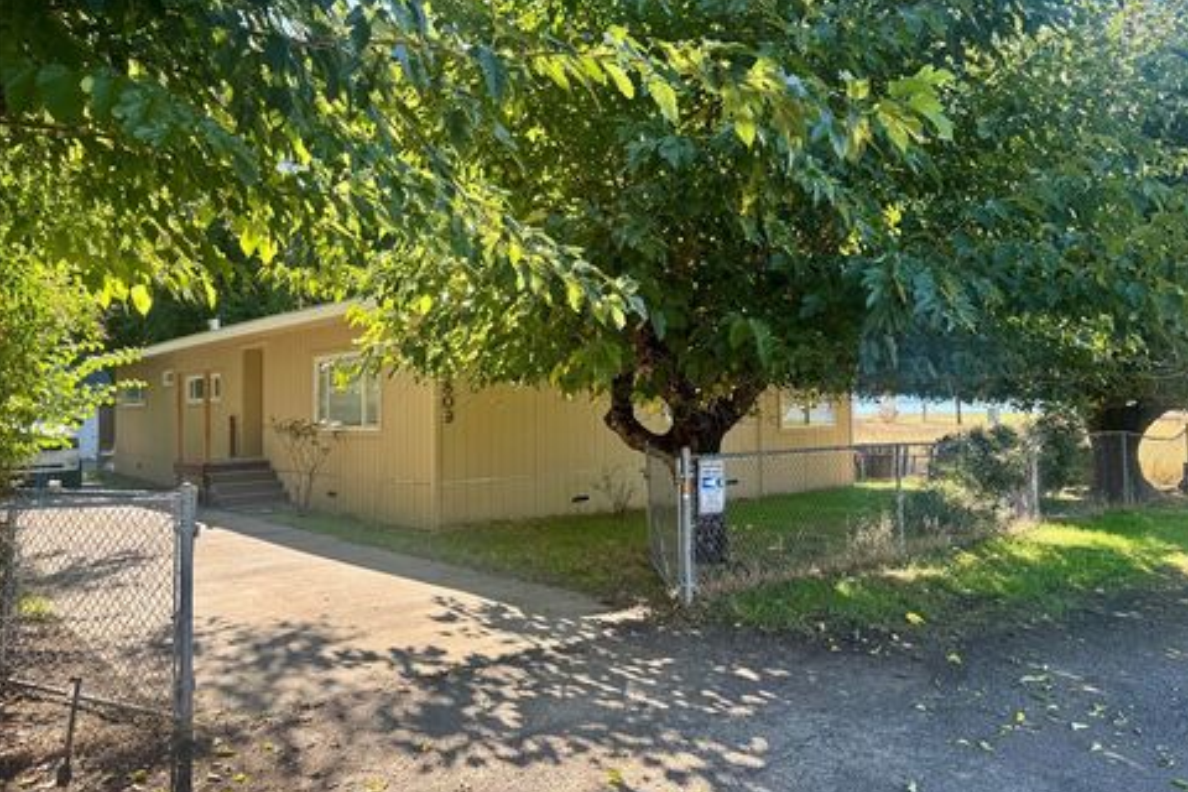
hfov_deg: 69.4
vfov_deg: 49.5
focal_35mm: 26
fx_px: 858
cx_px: 614
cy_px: 363
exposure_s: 1/433
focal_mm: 6.76
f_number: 1.78
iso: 80
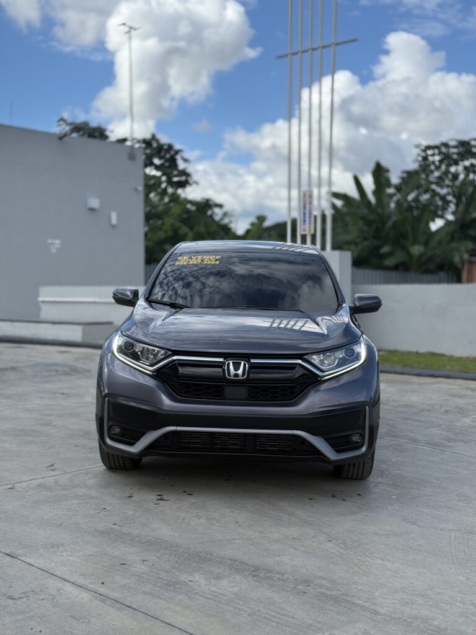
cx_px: 238
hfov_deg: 30.3
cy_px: 318
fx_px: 880
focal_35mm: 48
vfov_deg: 39.7
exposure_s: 1/3891
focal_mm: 6.76
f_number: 1.78
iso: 64
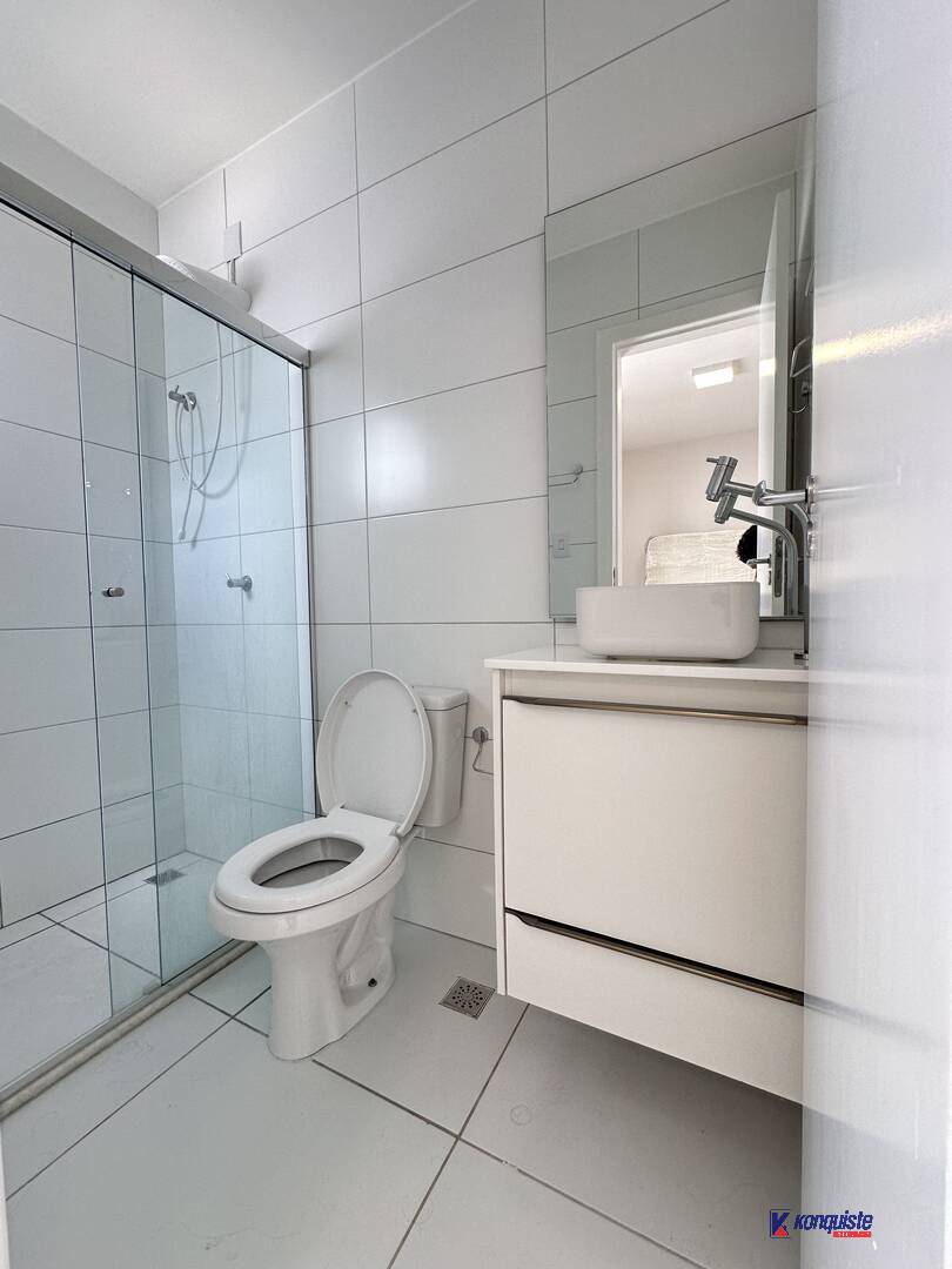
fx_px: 513
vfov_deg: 102.1
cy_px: 634
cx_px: 476
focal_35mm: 14
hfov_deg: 85.7
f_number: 2.2
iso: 100
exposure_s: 1/120
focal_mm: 2.22
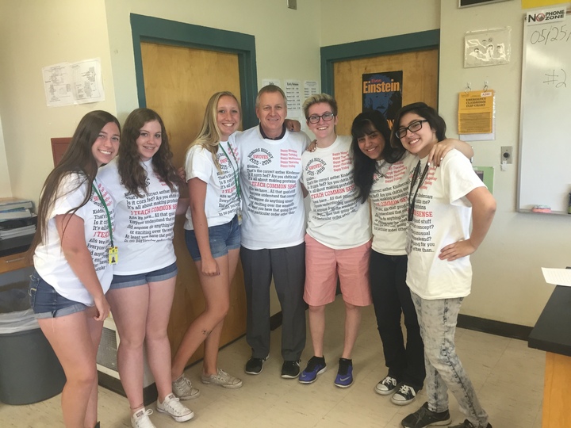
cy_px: 214
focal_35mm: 29
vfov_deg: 48.2
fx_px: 478
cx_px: 286
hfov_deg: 61.7
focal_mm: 4.15
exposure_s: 1/30
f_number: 2.2
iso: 80
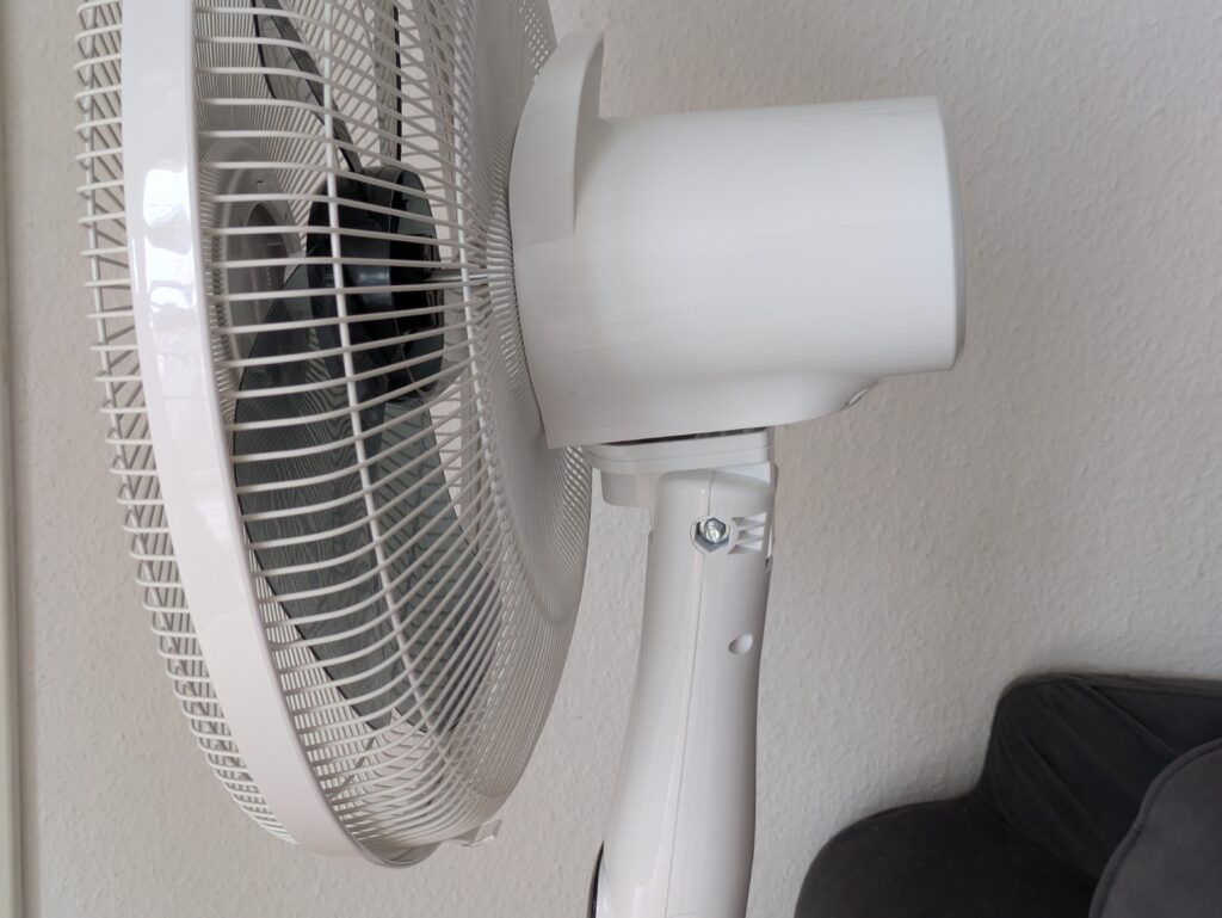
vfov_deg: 28.6
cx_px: 611
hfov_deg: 37.5
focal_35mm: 51
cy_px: 459
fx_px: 1801
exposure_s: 1/40
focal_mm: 5.43
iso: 48
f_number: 1.89
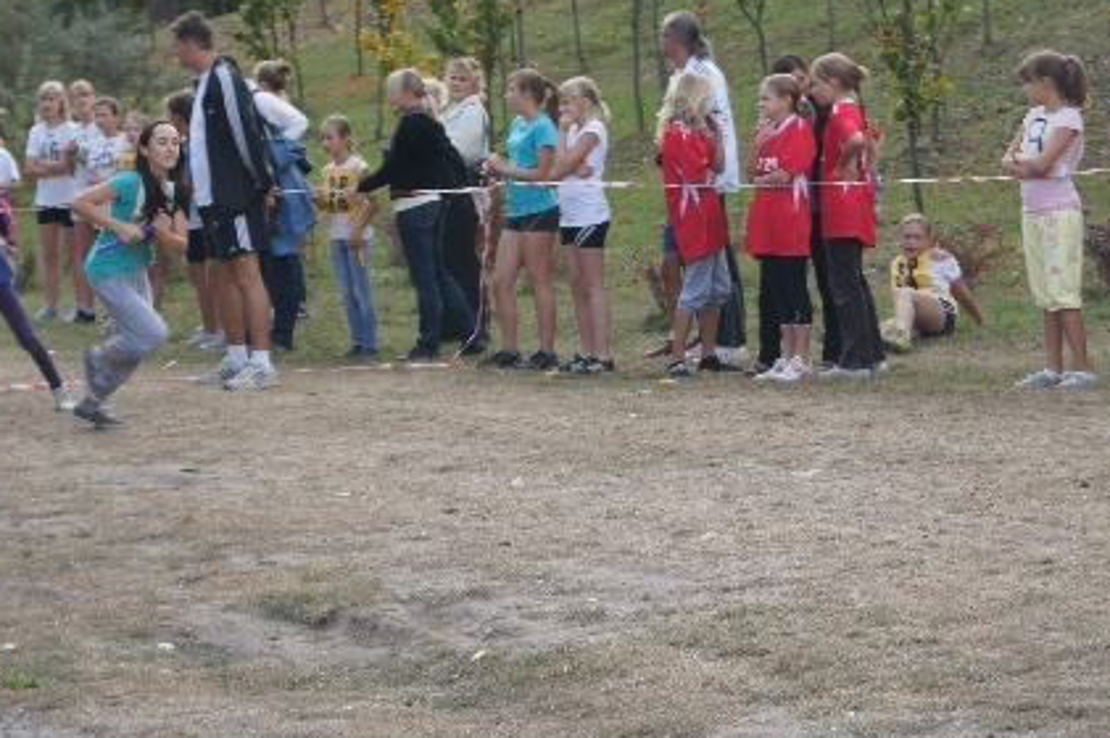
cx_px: 506
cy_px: 328
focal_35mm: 118
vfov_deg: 11.6
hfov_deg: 17.4
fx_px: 3627
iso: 200
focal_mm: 55
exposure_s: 1/125
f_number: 9
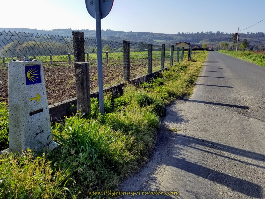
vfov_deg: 53.1
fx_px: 199
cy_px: 100
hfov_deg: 67.3
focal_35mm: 26
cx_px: 132
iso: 50
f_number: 1.7
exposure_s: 1/2336
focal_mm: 4.3
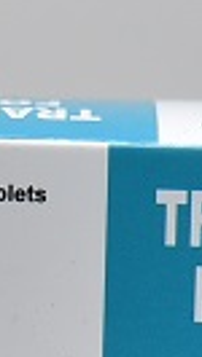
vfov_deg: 6.0
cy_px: 472
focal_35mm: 356
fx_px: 3383
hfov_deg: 3.4
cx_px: 159
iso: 1600
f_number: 4.5
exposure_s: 1/125
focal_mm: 86
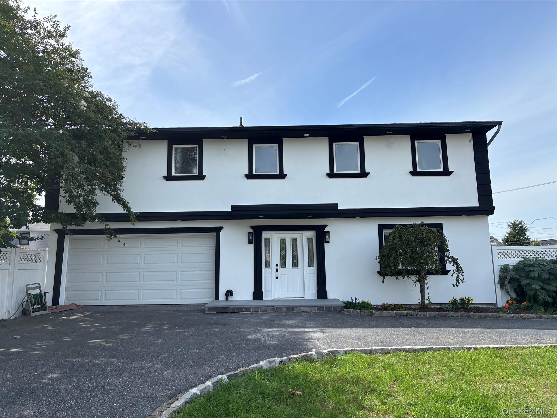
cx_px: 278
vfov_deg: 53.1
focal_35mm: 26
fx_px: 418
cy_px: 209
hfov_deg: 67.3
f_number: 1.6
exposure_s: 1/2778
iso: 50
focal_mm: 5.96
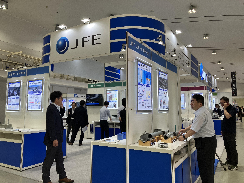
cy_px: 92
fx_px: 197
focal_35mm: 28
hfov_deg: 63.4
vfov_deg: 49.7
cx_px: 122
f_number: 1.8
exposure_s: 1/100
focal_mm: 3.99
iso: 32
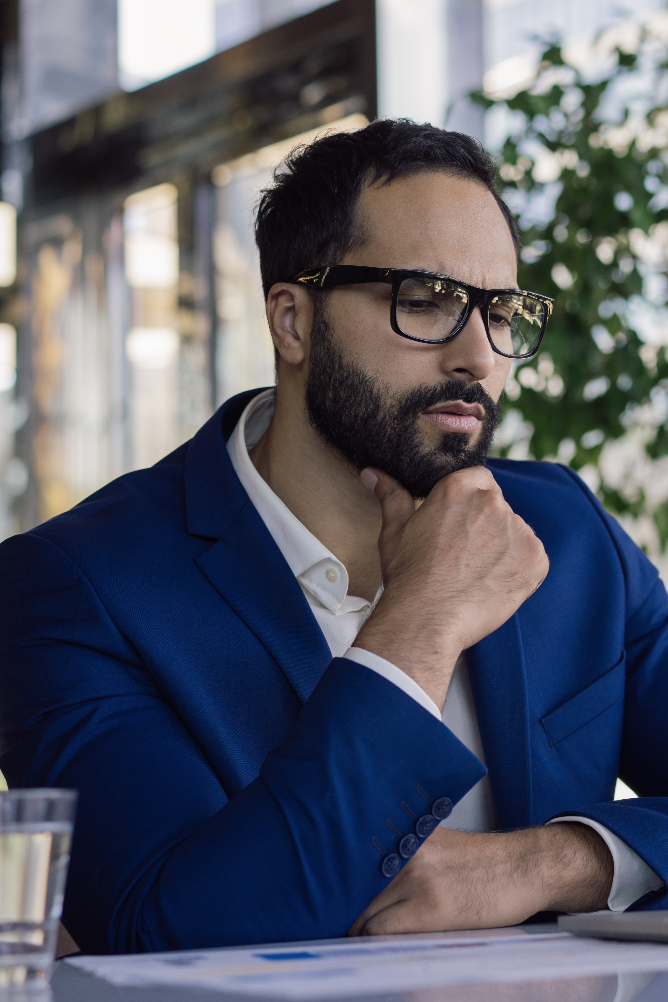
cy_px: 499
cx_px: 553
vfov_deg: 24.5
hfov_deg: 16.3
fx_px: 2310
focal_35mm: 83
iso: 200
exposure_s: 1/160
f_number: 2.8
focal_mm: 55
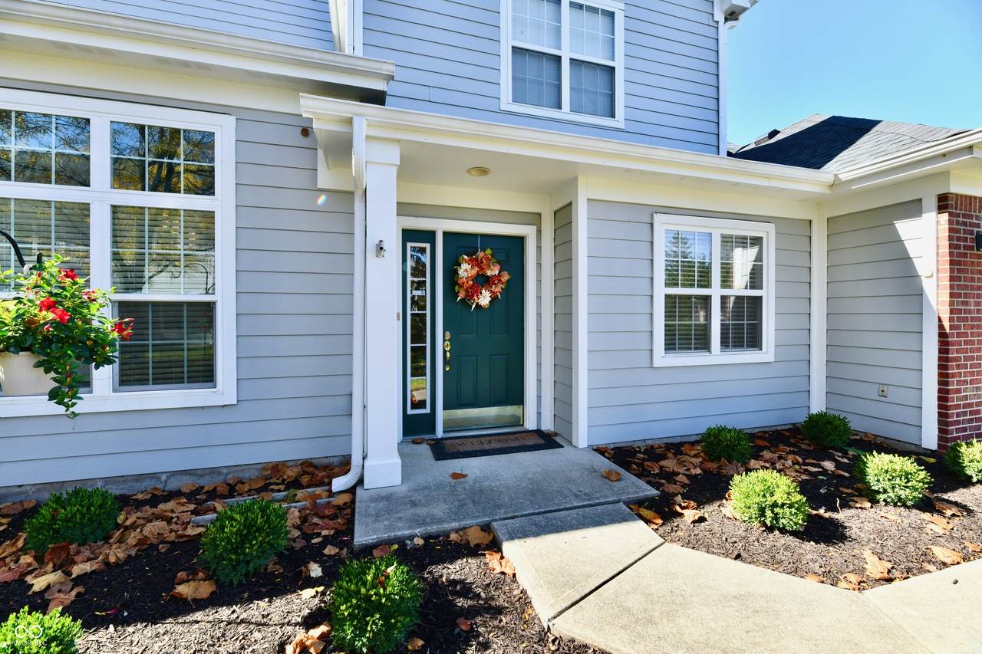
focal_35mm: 14
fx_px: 382
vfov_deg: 81.2
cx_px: 491
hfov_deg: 104.3
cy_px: 327
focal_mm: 14
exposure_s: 1/400
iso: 640
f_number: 10
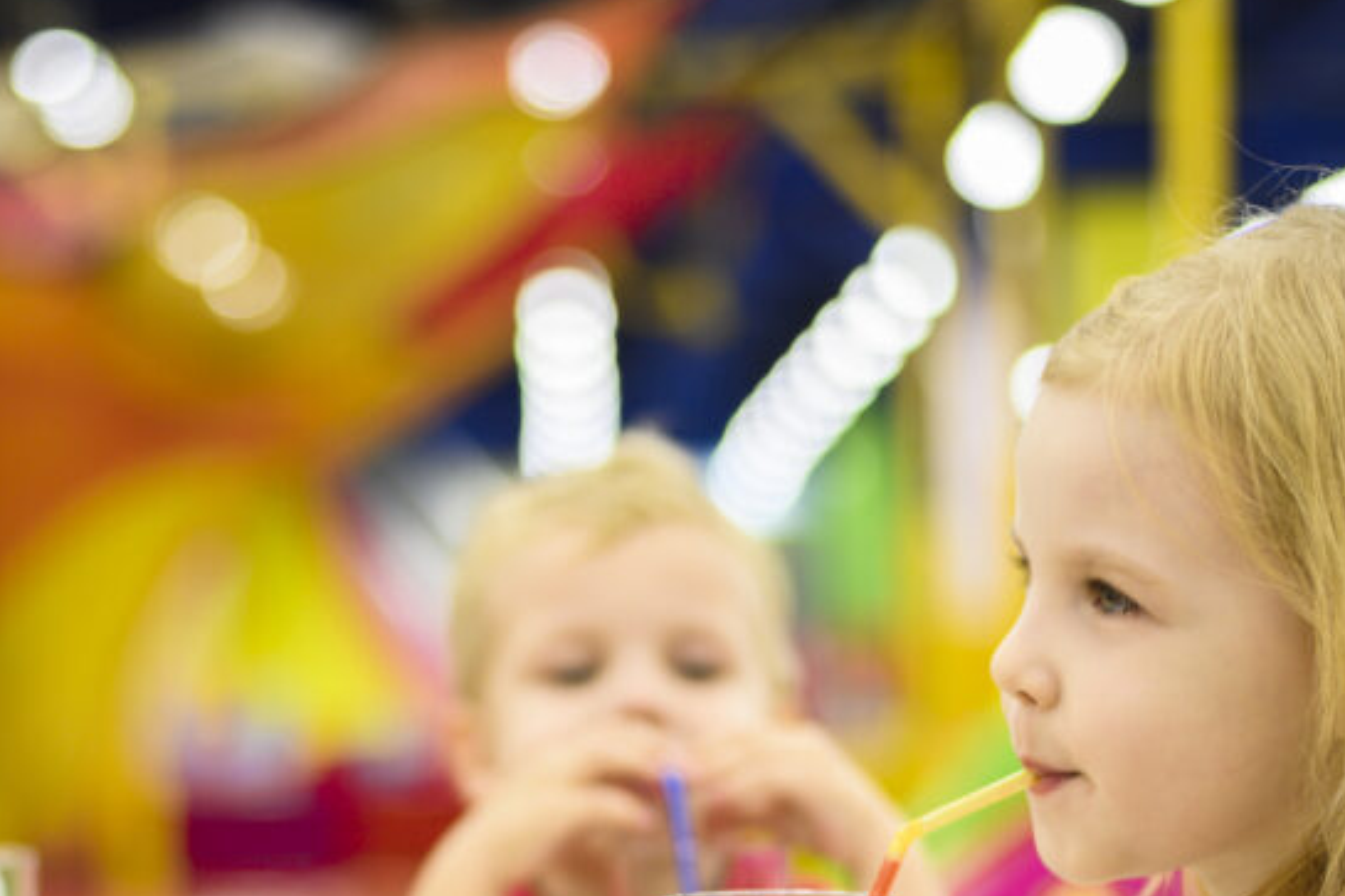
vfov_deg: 15.4
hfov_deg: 23.1
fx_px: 3287
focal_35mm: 88
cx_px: 489
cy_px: 712
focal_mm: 50
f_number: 1.8
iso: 320
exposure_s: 1/100
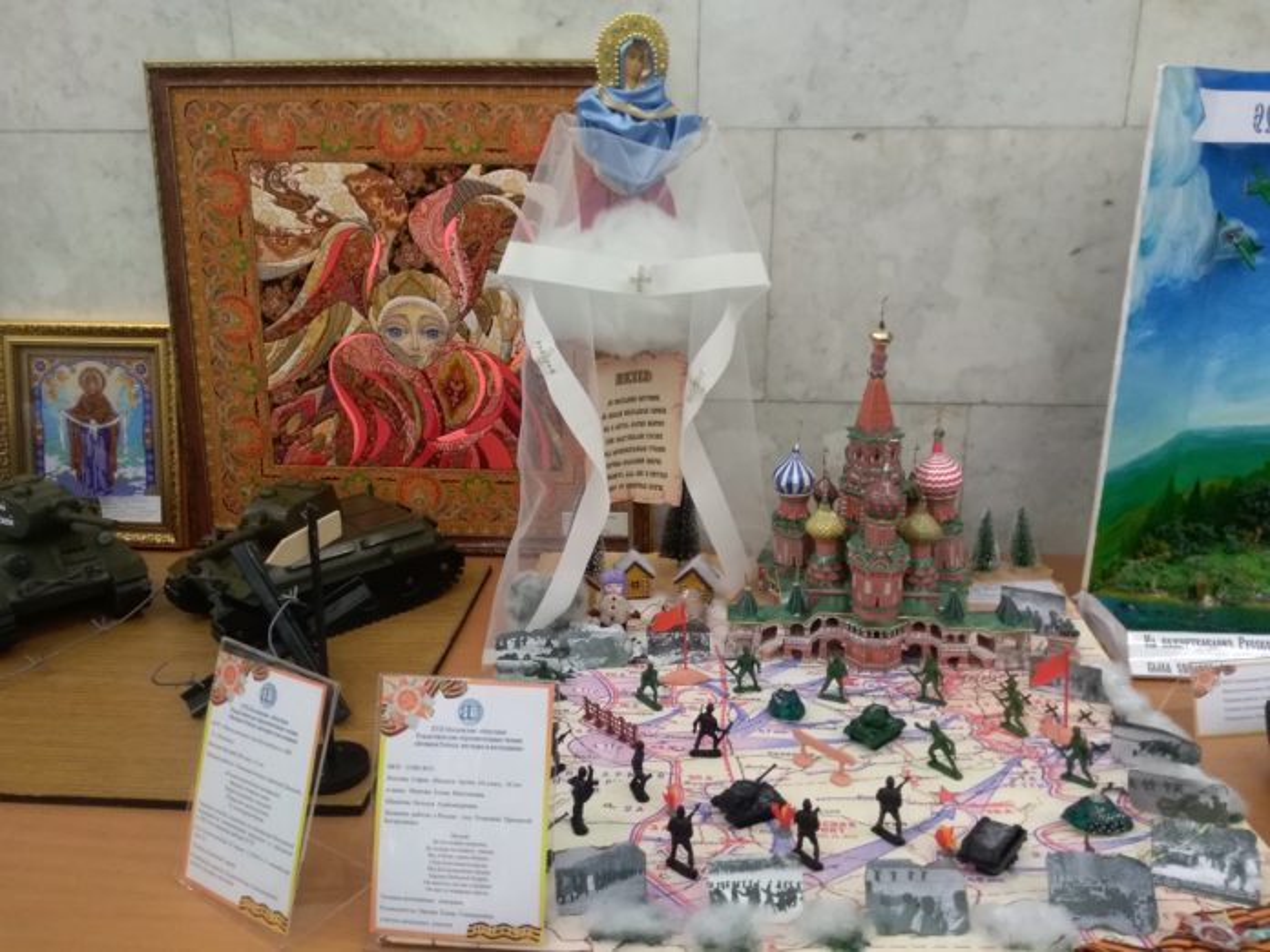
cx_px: 635
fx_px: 954
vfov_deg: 53.1
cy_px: 476
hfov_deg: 67.3
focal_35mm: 26
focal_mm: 3.54
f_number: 2
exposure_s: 1/30
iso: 440
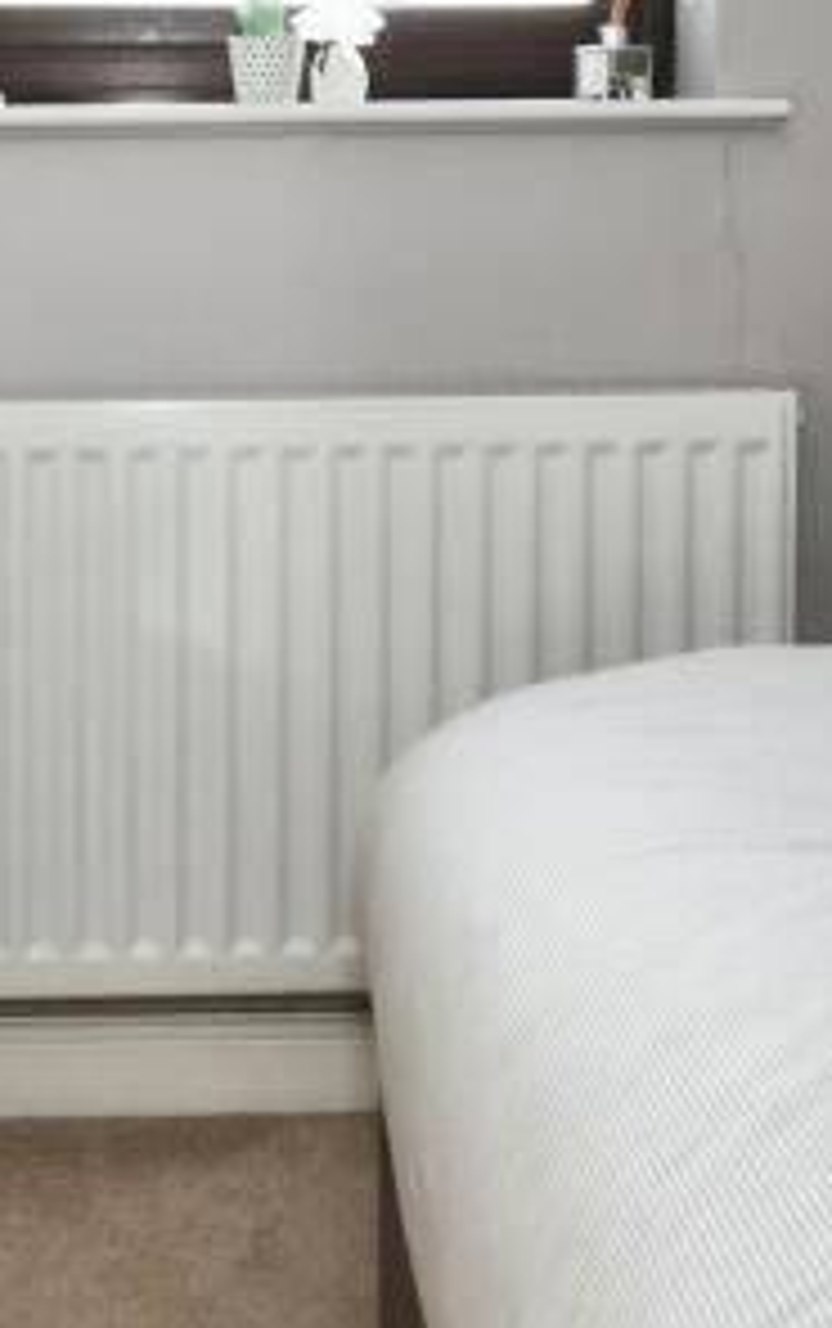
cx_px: 211
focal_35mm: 53
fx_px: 1918
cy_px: 205
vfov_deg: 36.4
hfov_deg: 24.2
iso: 400
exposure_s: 1/250
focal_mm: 10
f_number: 8
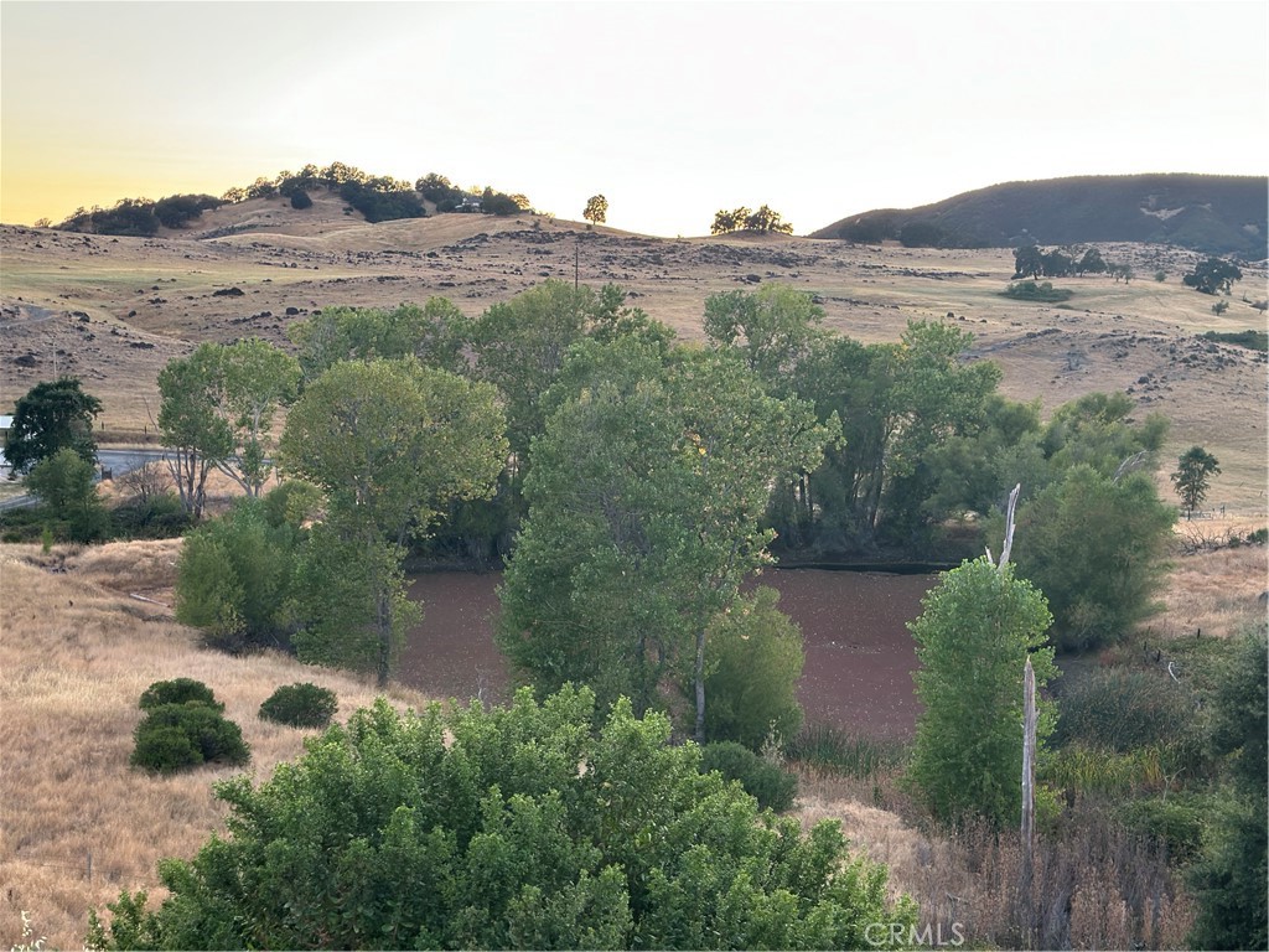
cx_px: 634
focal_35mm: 48
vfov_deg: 30.3
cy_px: 476
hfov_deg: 39.7
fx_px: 1760
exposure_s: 1/85
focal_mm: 6.86
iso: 125
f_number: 1.78
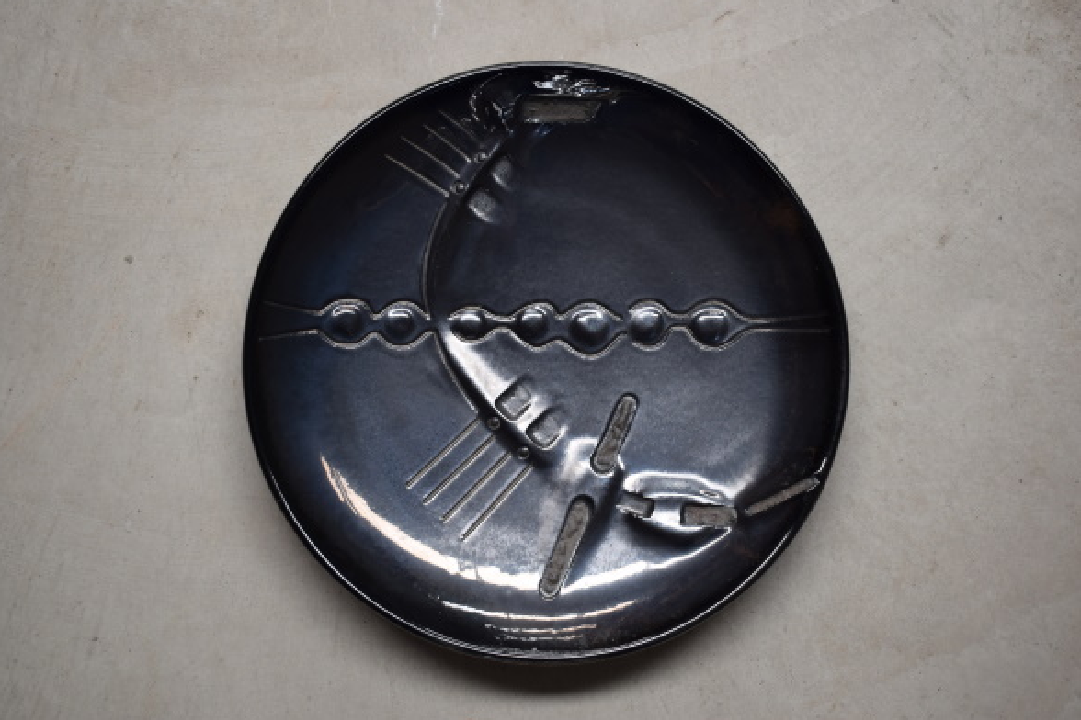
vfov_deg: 26.0
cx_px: 546
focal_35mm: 52
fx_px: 1561
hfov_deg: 38.2
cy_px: 358
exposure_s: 1/100
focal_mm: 34
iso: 400
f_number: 5
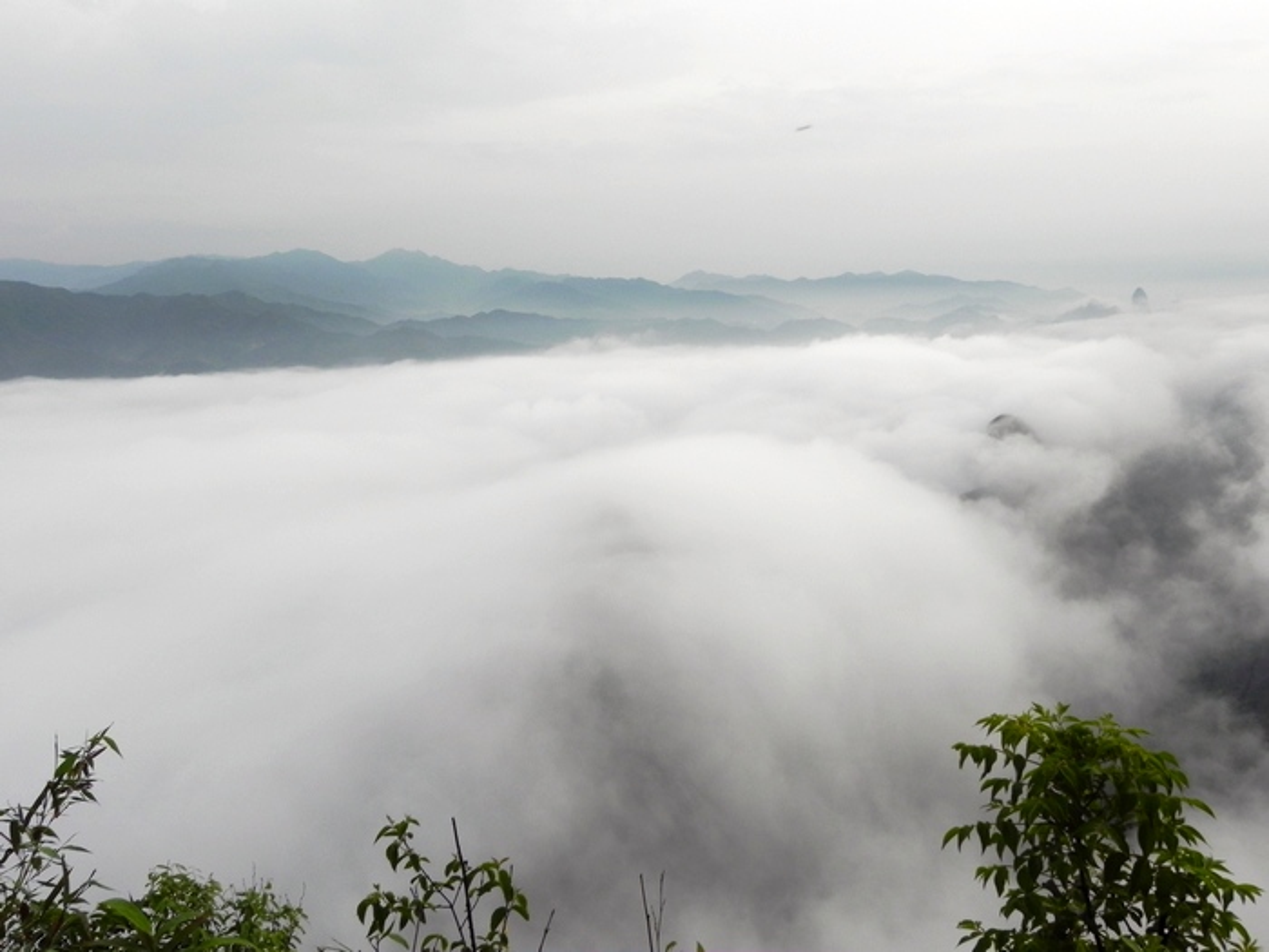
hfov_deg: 61.7
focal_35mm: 29
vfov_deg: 48.2
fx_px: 1063
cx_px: 634
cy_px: 476
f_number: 5
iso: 160
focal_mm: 5.2
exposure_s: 1/137
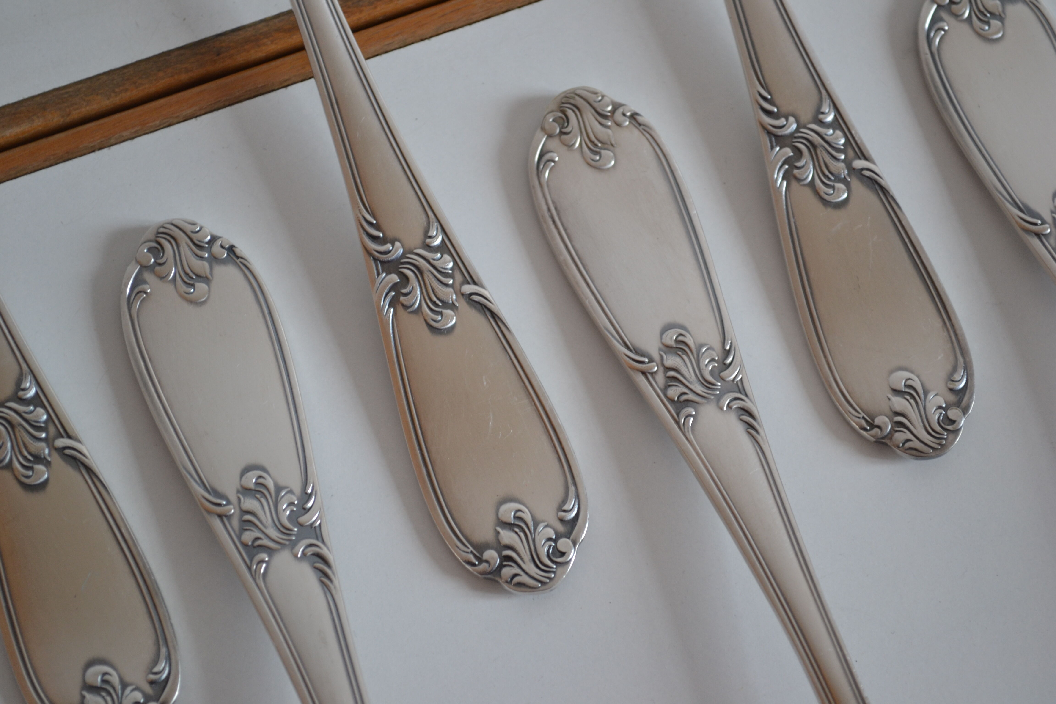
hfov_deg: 24.6
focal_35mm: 82
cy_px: 352
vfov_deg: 16.6
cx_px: 528
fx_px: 2420
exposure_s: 1/40
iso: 400
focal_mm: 55
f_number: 5.6
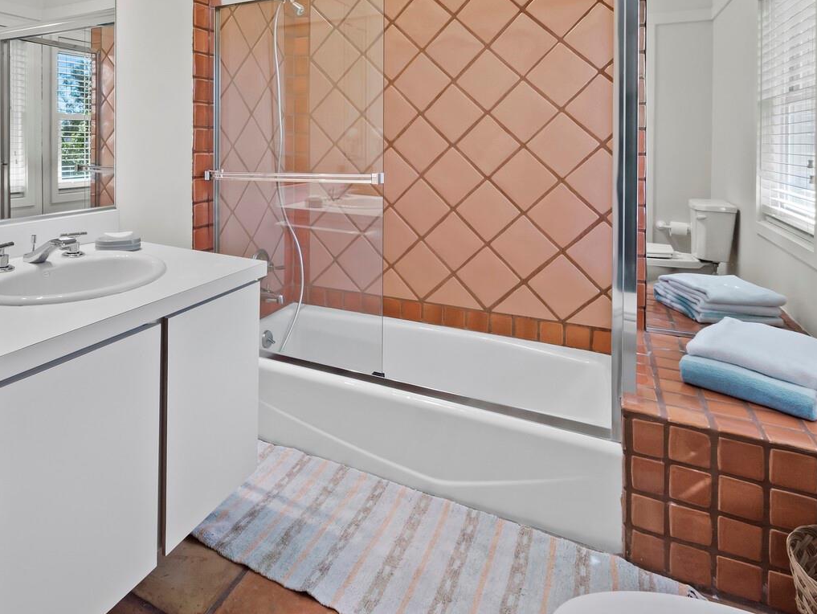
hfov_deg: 74.6
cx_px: 292
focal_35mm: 22
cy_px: 145
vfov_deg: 57.6
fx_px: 520
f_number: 14
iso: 320
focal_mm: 7
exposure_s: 1/2.5
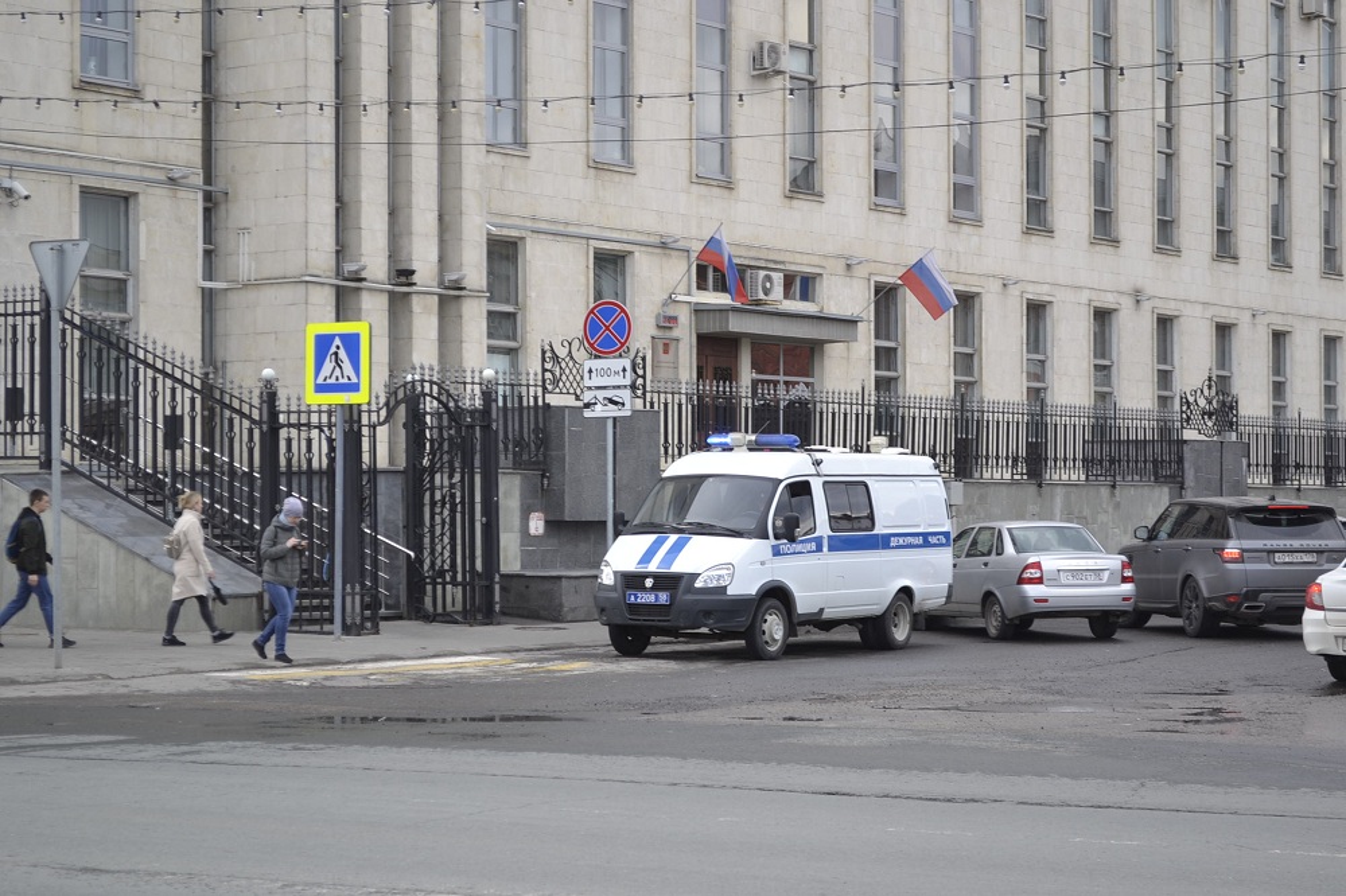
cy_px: 448
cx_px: 673
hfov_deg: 24.6
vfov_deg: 16.5
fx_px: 3083
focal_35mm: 82
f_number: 5.6
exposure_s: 1/125
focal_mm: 55
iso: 100
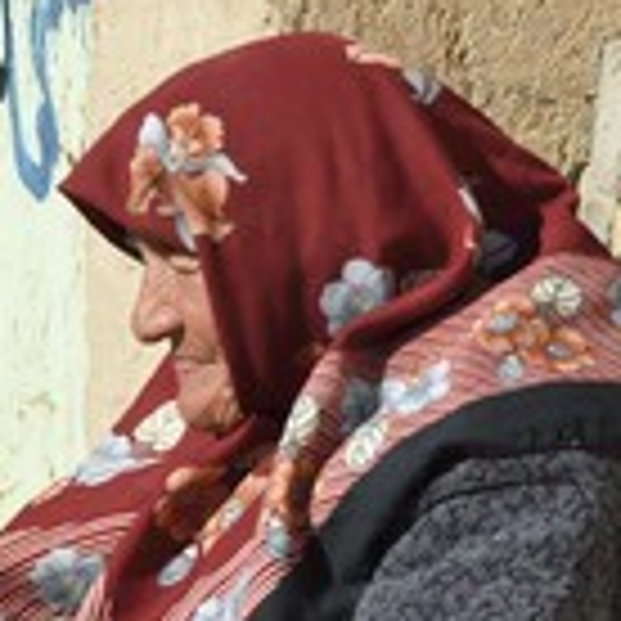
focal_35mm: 439
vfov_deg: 4.0
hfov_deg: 4.0
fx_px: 8910
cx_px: -158
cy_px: 576
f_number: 13
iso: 200
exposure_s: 1/200
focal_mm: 170
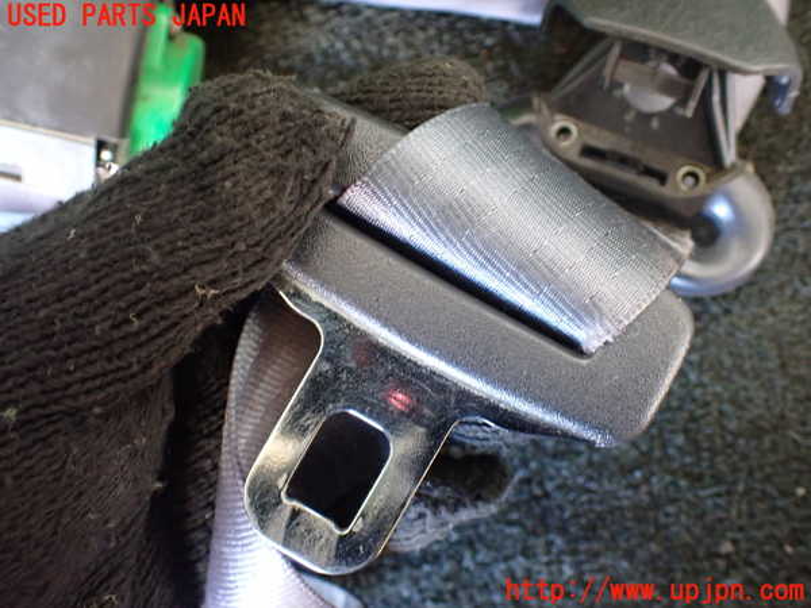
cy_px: 304
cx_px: 406
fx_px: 703
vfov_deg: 46.8
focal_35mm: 30
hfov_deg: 60.0
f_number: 2.3
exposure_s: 1/30
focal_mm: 5.4
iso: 800
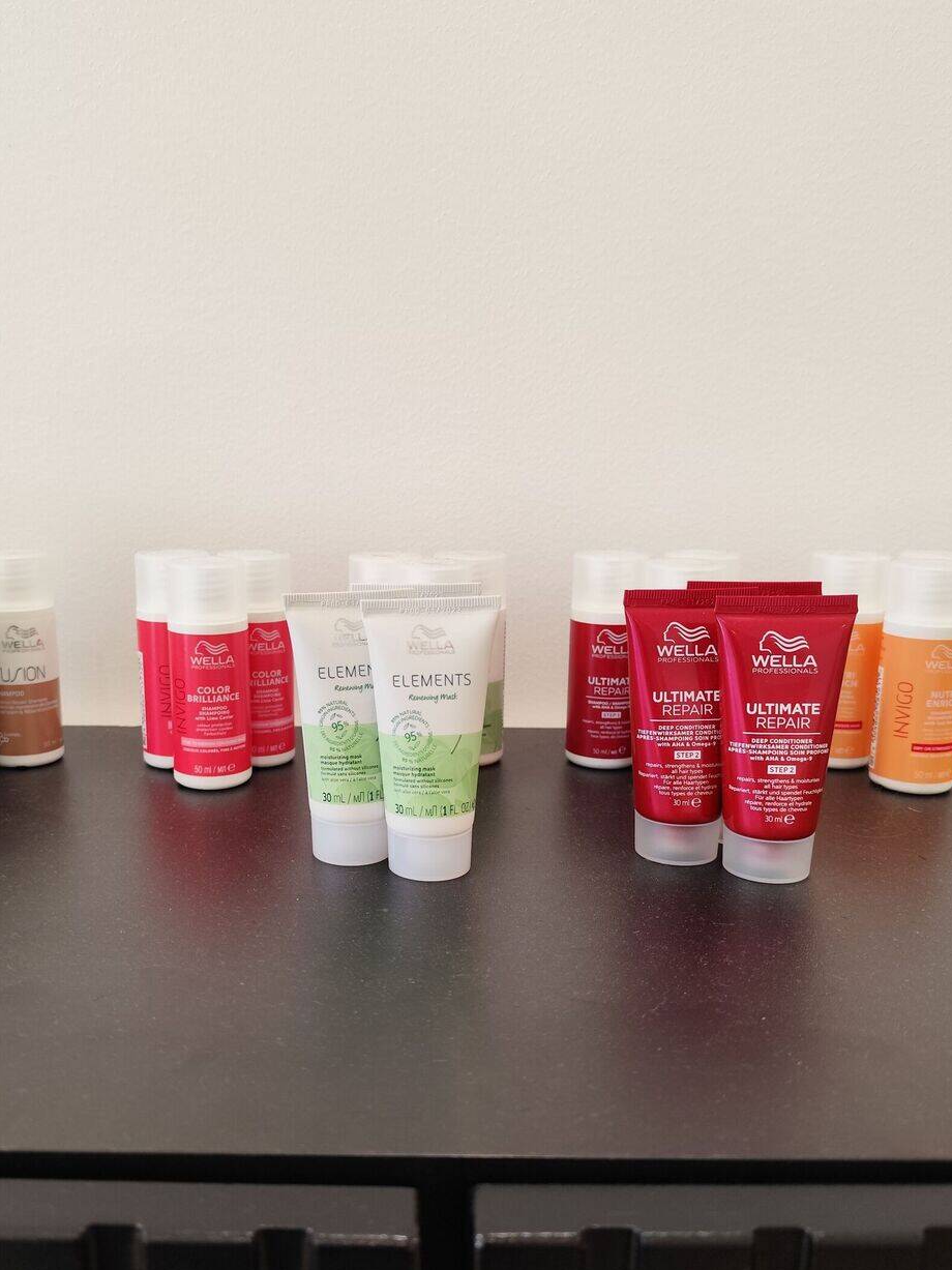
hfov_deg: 46.6
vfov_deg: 59.8
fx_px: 1100
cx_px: 387
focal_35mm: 30
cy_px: 704
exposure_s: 1/100
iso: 400
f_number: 1.65
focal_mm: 6.19
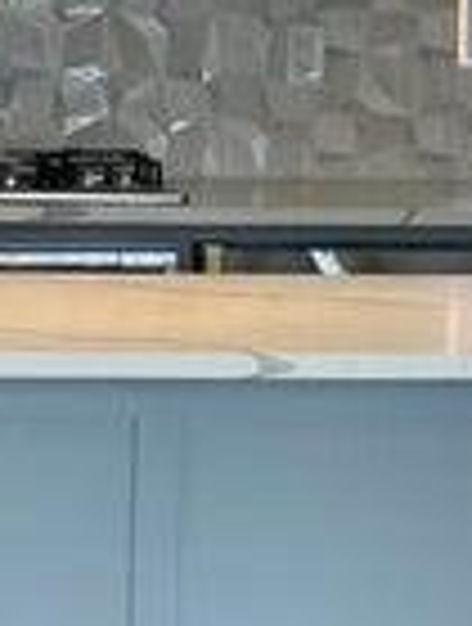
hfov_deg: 7.8
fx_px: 3457
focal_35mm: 191
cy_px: 356
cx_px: 180
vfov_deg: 10.3
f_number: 1.5
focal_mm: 5.7
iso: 64
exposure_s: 1/170
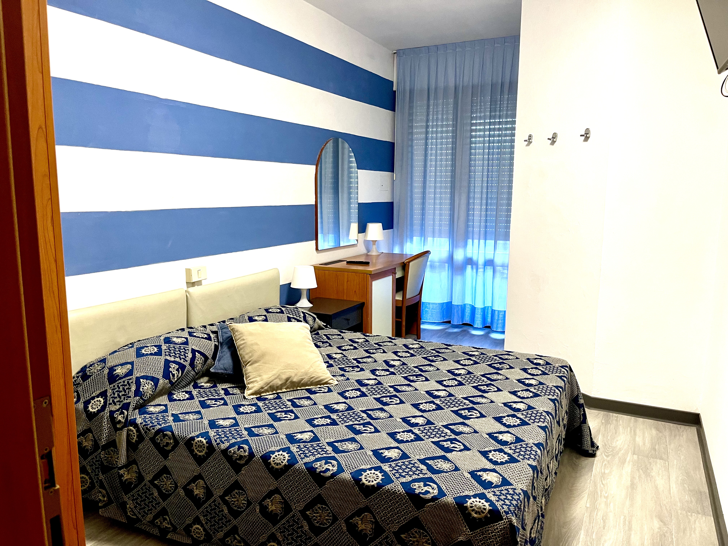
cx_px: 364
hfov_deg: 67.3
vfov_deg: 53.1
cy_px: 273
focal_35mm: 26
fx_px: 547
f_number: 1.6
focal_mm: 5.1
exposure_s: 1/50
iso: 160
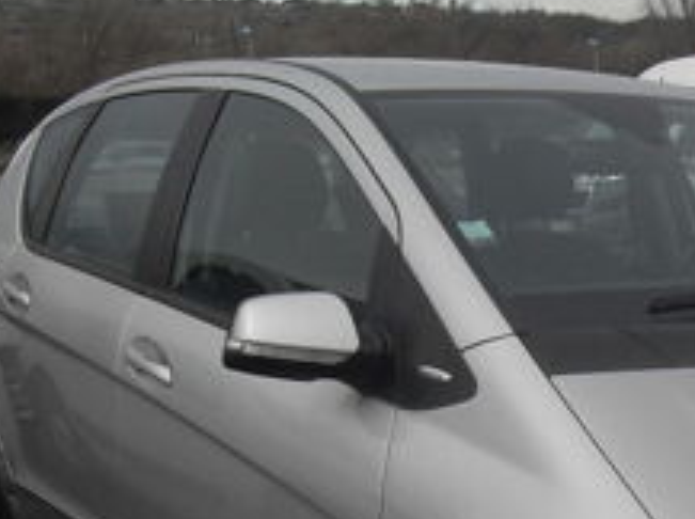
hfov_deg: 23.2
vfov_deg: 17.6
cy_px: 500
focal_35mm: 82
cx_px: 644
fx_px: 1644
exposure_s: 1/90
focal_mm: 6.3
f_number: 8.9
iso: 80
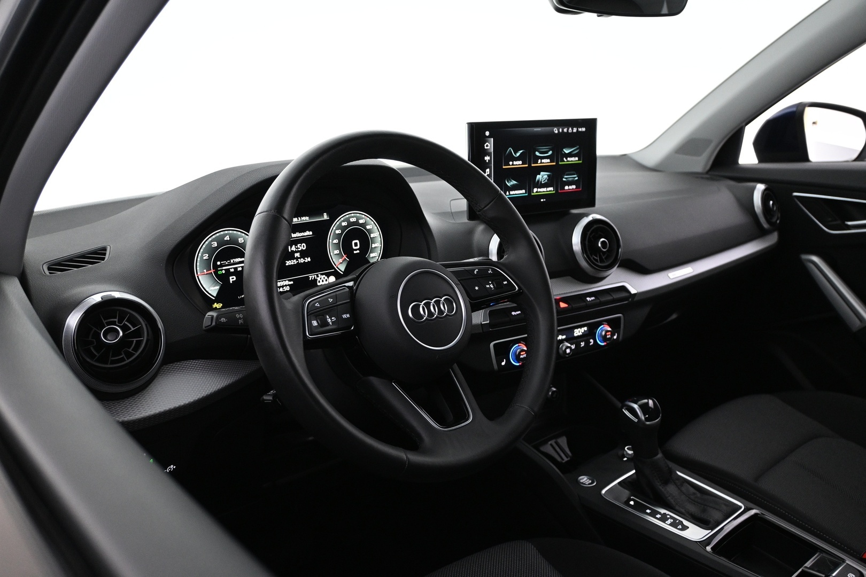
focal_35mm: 30
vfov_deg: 43.6
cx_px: 433
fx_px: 722
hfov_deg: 61.9
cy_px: 288
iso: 1600
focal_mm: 20
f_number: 3.8
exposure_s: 1/30
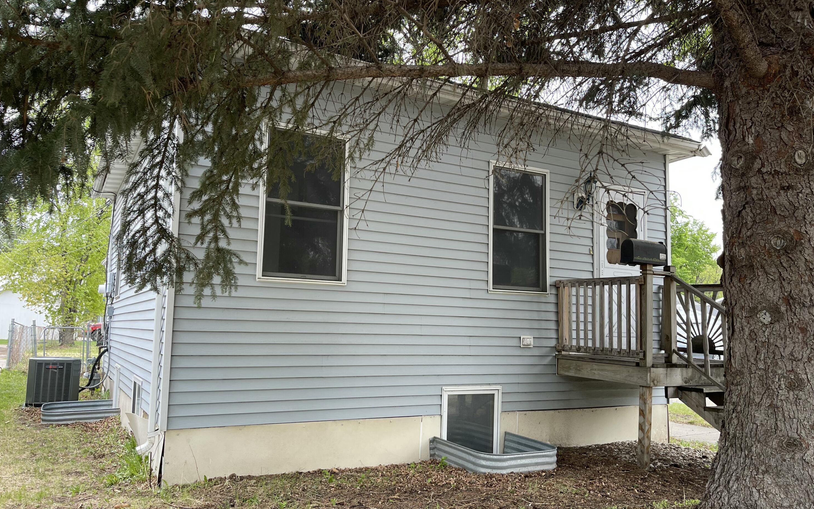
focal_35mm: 27
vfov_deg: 46.0
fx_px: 599
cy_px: 269
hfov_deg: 68.4
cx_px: 408
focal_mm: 5.1
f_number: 1.6
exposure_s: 1/301
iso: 32
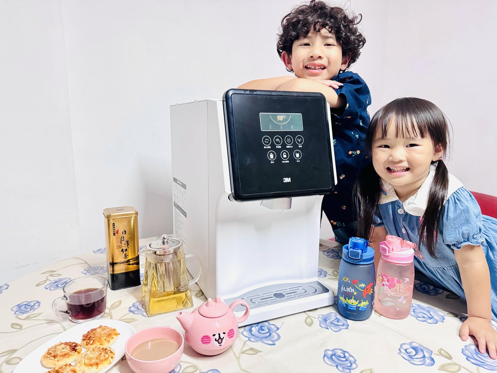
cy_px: 186
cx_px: 248
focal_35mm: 24
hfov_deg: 71.6
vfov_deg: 56.8
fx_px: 345
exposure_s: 1/60
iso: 800
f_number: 1.78
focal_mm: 6.86
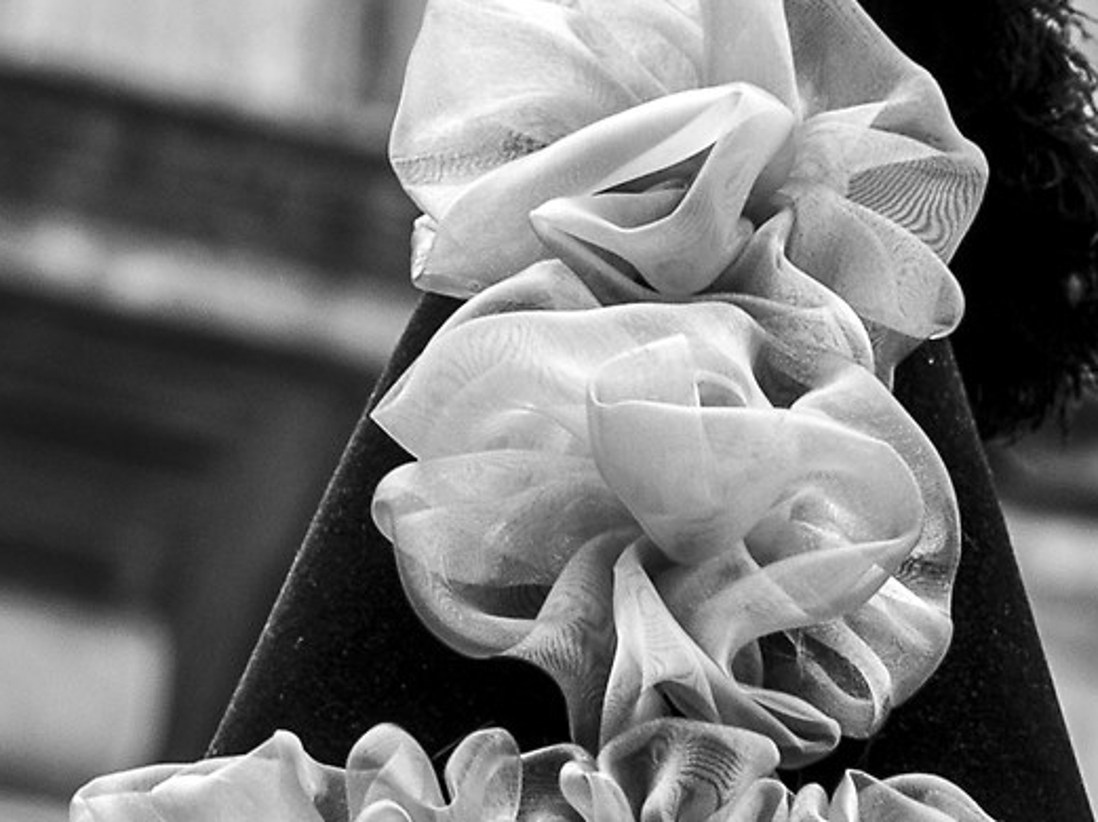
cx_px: 1511
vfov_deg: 4.1
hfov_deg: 5.4
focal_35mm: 365
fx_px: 11576
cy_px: 833
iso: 200
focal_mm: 55
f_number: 5.6
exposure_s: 1/125
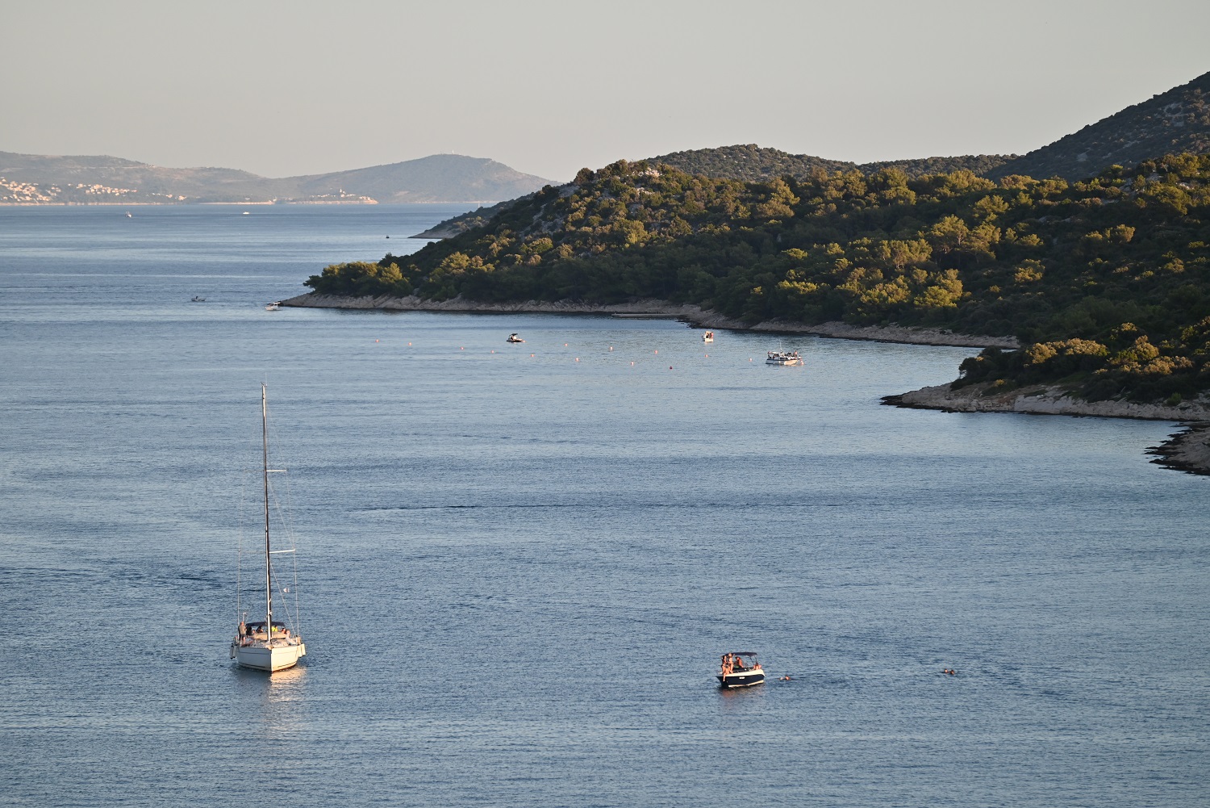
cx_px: 605
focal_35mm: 210
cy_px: 404
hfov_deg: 9.8
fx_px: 7060
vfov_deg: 6.5
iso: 250
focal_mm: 210
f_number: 5.3
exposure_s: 1/1000
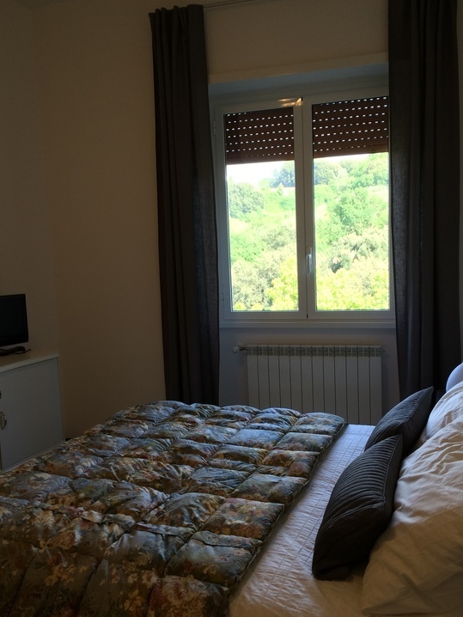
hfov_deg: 45.5
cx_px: 236
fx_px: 553
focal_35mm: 31
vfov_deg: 58.3
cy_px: 322
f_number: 2.2
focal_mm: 4.15
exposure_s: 1/100
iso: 64
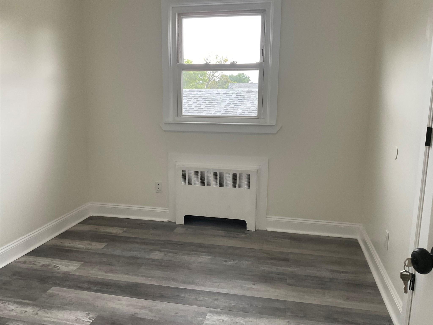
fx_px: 363
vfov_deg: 48.2
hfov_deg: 61.7
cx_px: 216
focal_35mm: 29
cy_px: 162
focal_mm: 3
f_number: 1.8
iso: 64
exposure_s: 1/75
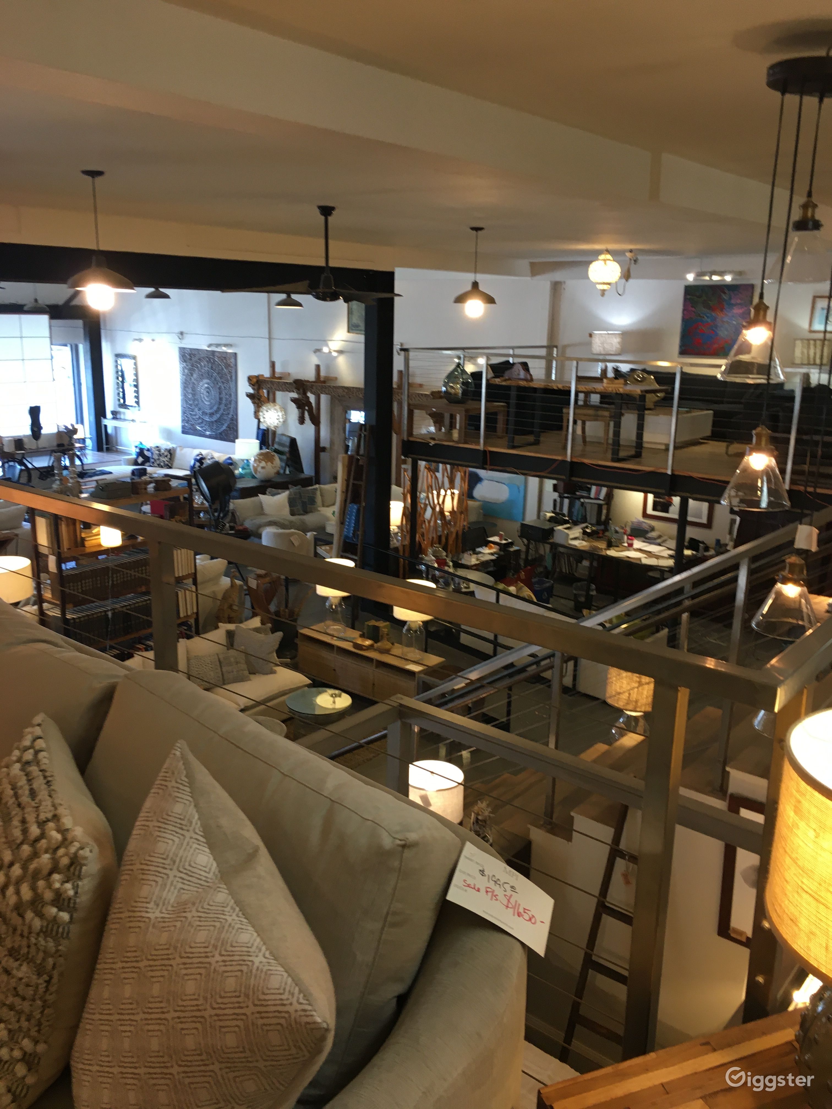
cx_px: 416
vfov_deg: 61.7
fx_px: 929
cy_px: 554
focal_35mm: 29
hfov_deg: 48.2
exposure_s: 1/30
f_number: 2.2
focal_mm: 4.15
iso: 64
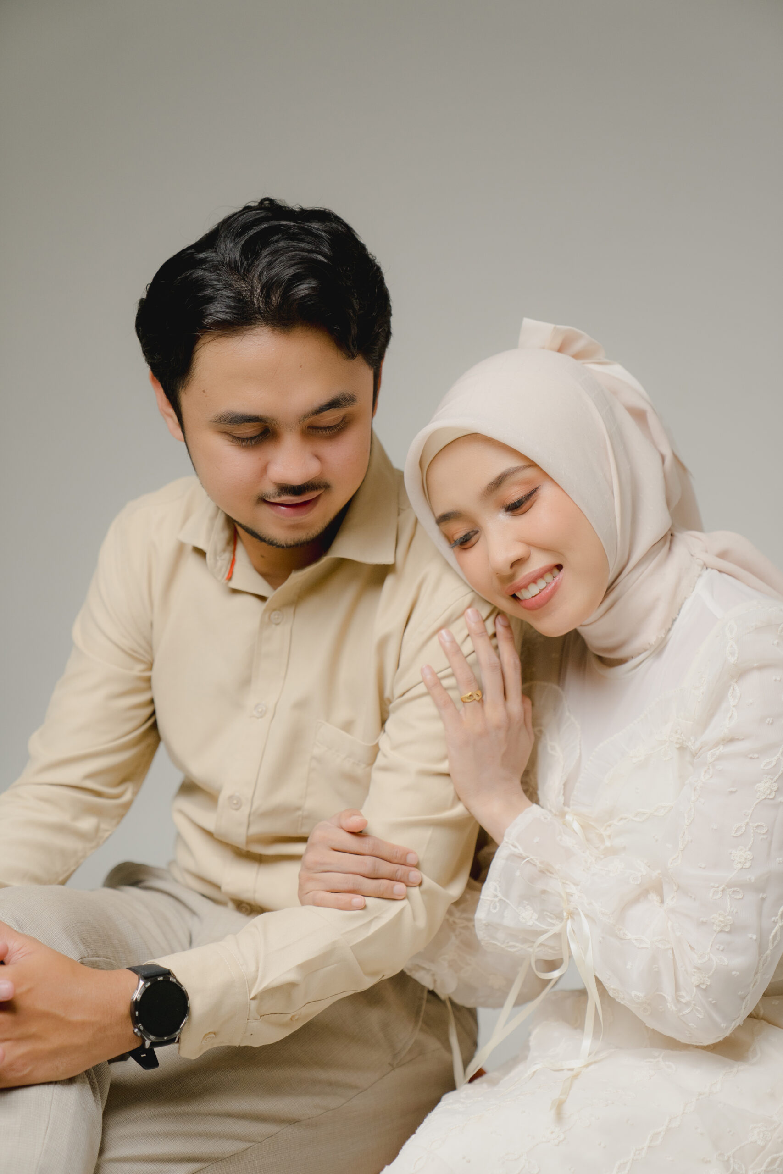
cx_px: 392
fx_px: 2055
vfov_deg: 31.9
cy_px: 587
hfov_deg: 21.6
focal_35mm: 63
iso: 400
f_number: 2.8
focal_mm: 63
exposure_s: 1/100
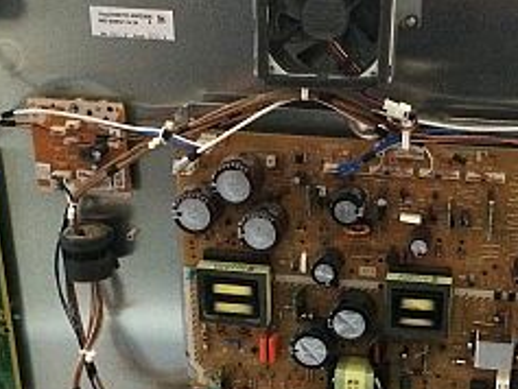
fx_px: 1138
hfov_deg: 25.5
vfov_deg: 19.2
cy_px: 313
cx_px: 352
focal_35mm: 76
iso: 500
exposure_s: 1/15
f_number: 2.2
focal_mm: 4.12
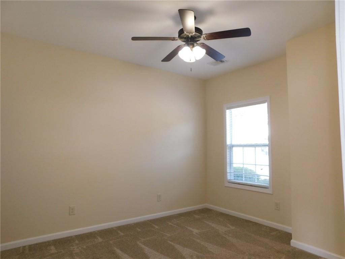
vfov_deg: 58.9
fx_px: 229
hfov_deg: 73.9
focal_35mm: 23
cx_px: 172
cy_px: 130
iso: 160
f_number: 3
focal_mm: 4
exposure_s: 1/30
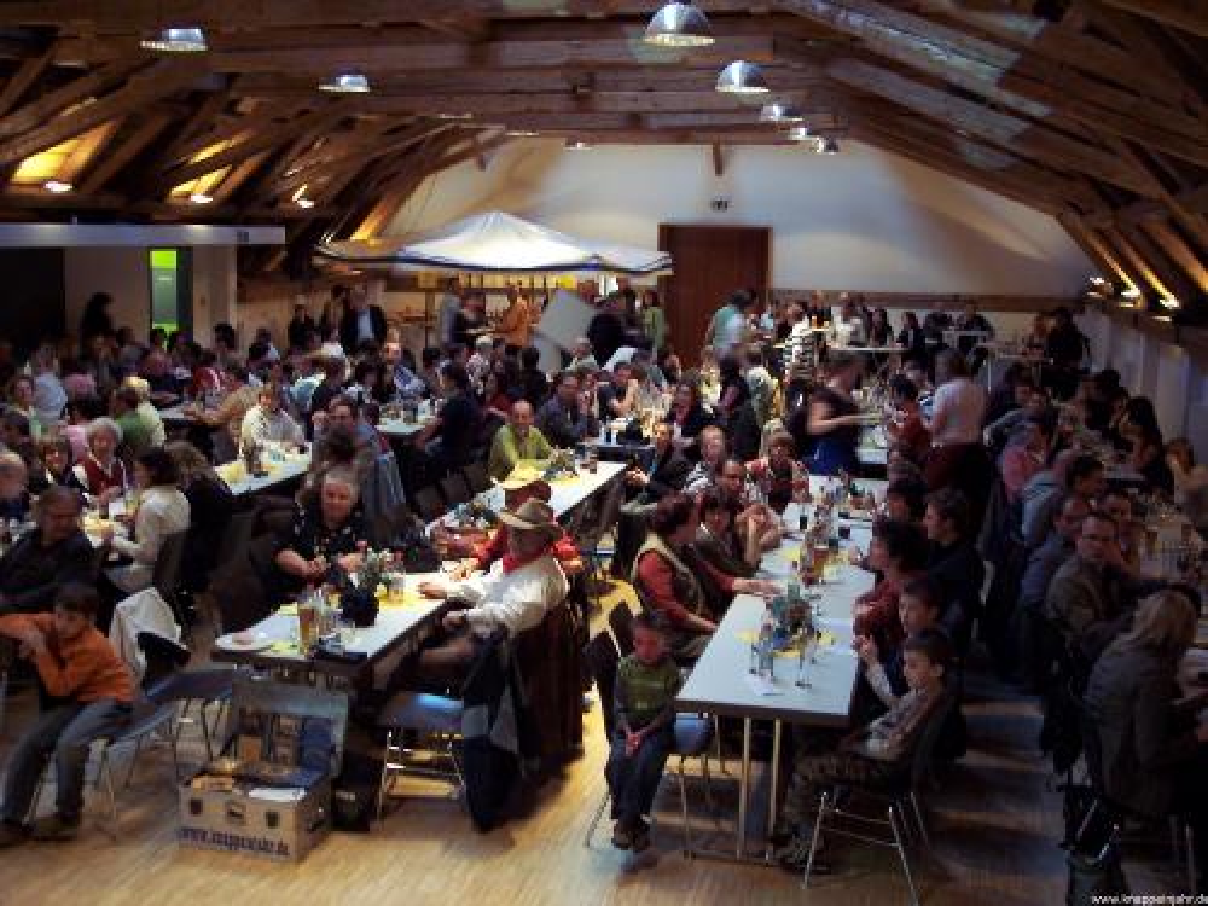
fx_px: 1361
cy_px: 453
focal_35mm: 39
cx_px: 604
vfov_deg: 36.8
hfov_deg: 47.9
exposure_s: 1/8
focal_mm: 8
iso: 200
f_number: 3.4
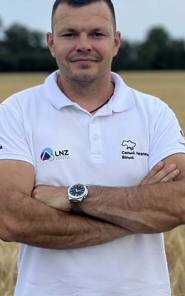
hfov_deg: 10.3
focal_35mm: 127
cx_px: 91
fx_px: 1025
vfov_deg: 16.4
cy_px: 113
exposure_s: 1/686
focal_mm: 9
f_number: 2.8
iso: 32
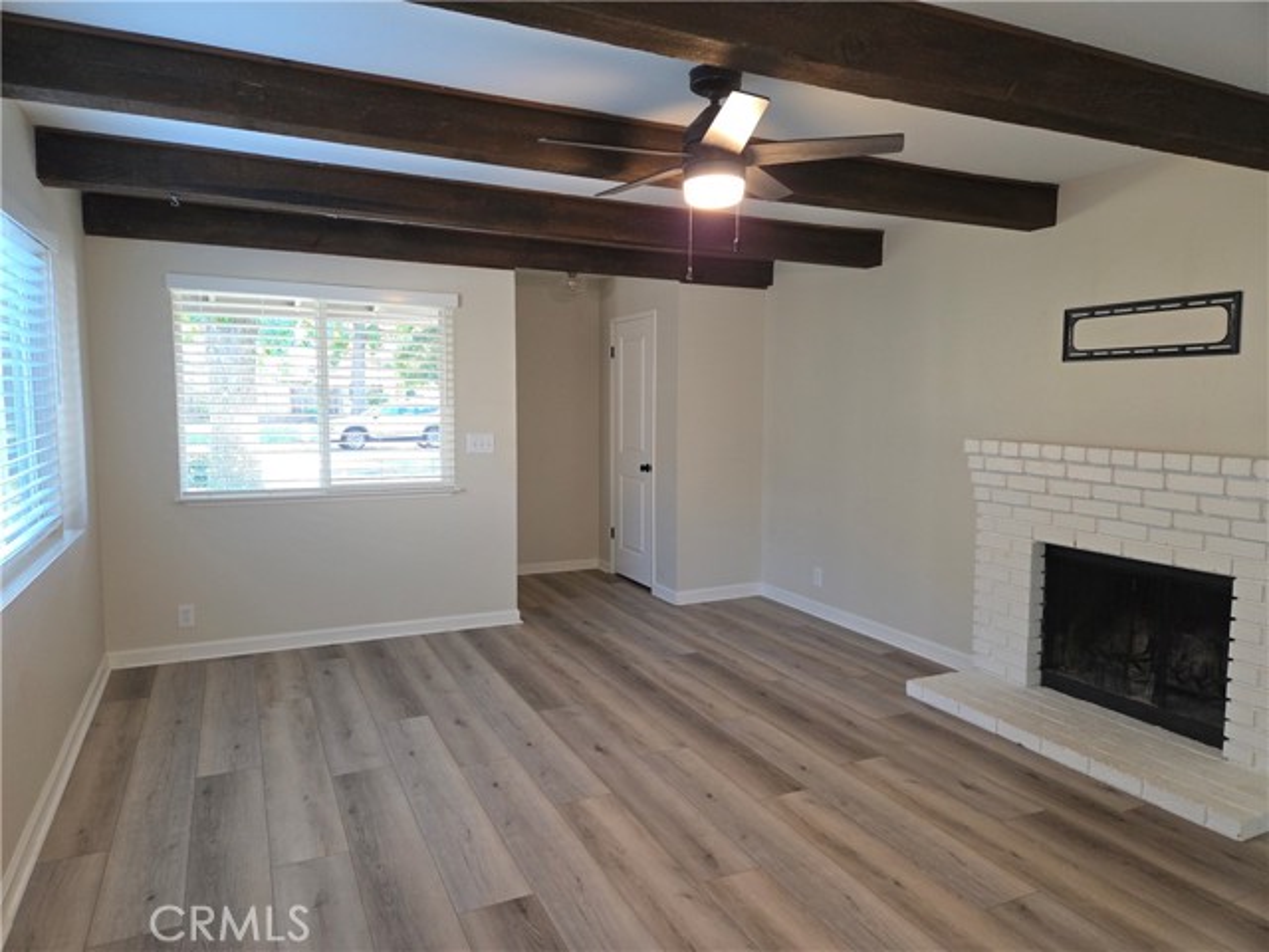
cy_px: 476
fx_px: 843
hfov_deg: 73.9
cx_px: 634
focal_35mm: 23
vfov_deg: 58.9
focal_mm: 5.4
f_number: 1.8
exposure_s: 1/24
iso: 100
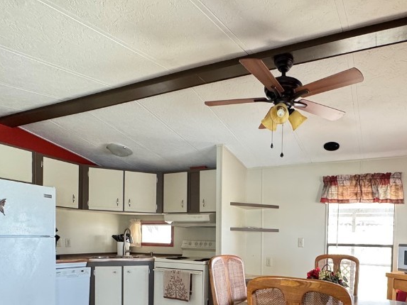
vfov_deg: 51.2
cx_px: 259
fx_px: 294
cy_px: 248
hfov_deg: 68.1
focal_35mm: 25
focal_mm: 2.22
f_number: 2.2
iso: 500
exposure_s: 1/60
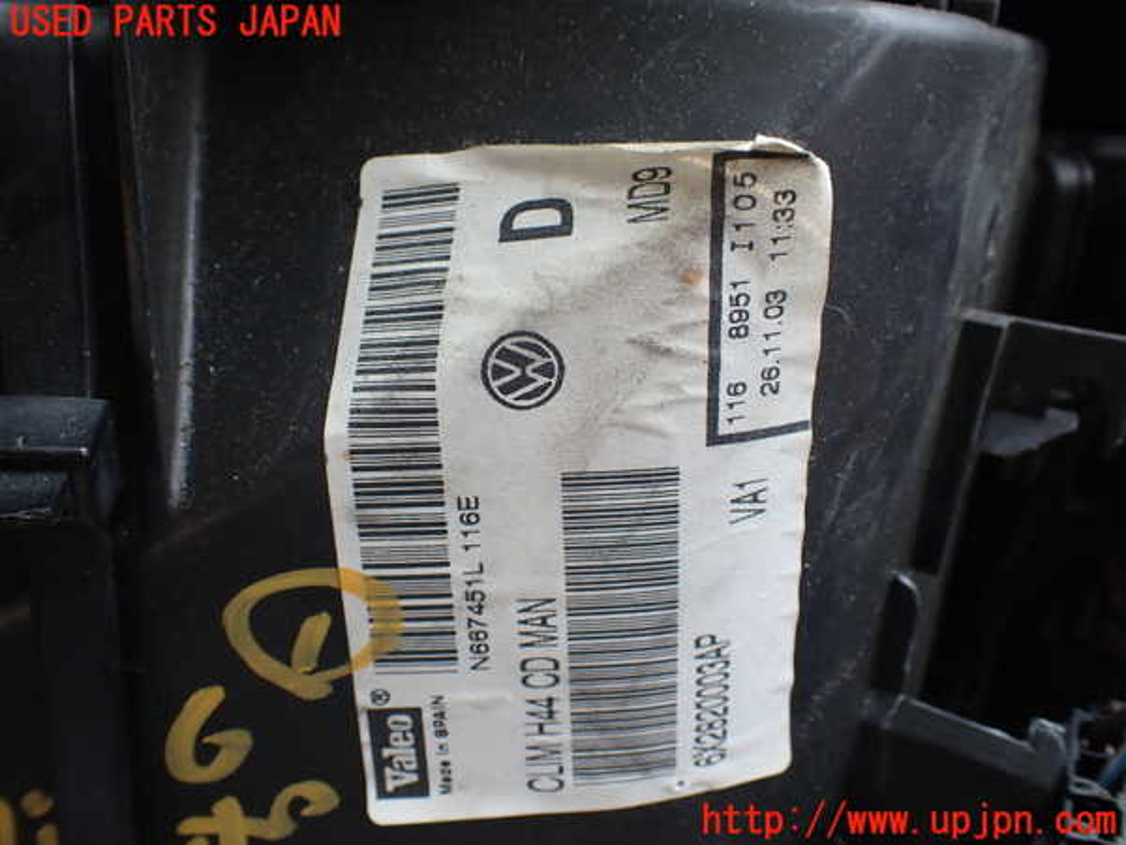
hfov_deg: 60.0
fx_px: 976
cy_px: 422
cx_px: 563
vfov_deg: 46.8
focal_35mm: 30
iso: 100
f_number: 3.2
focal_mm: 5.4
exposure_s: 1/125
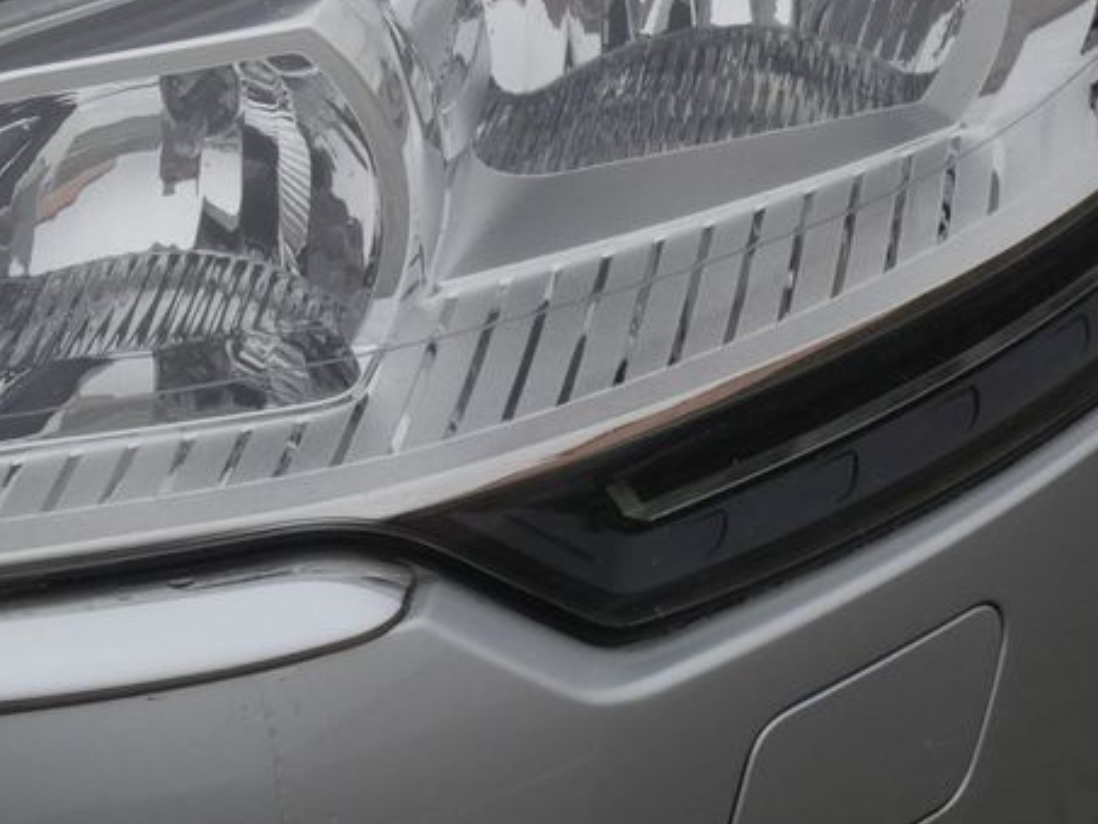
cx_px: 516
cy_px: 138
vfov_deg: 11.3
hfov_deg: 15.0
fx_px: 4156
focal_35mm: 131
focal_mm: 10.4
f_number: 5
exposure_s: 1/125
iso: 80
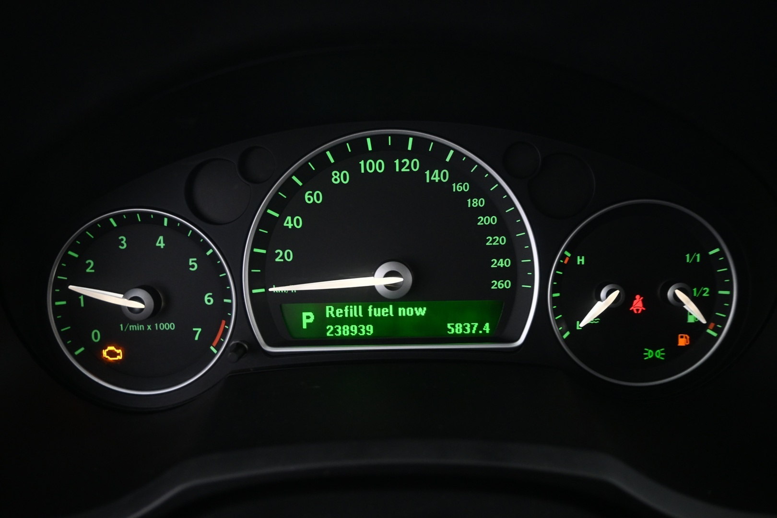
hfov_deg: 67.4
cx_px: 388
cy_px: 259
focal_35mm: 27
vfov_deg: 47.9
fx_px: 583
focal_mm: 18
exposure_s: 1/8
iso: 1600
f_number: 3.5
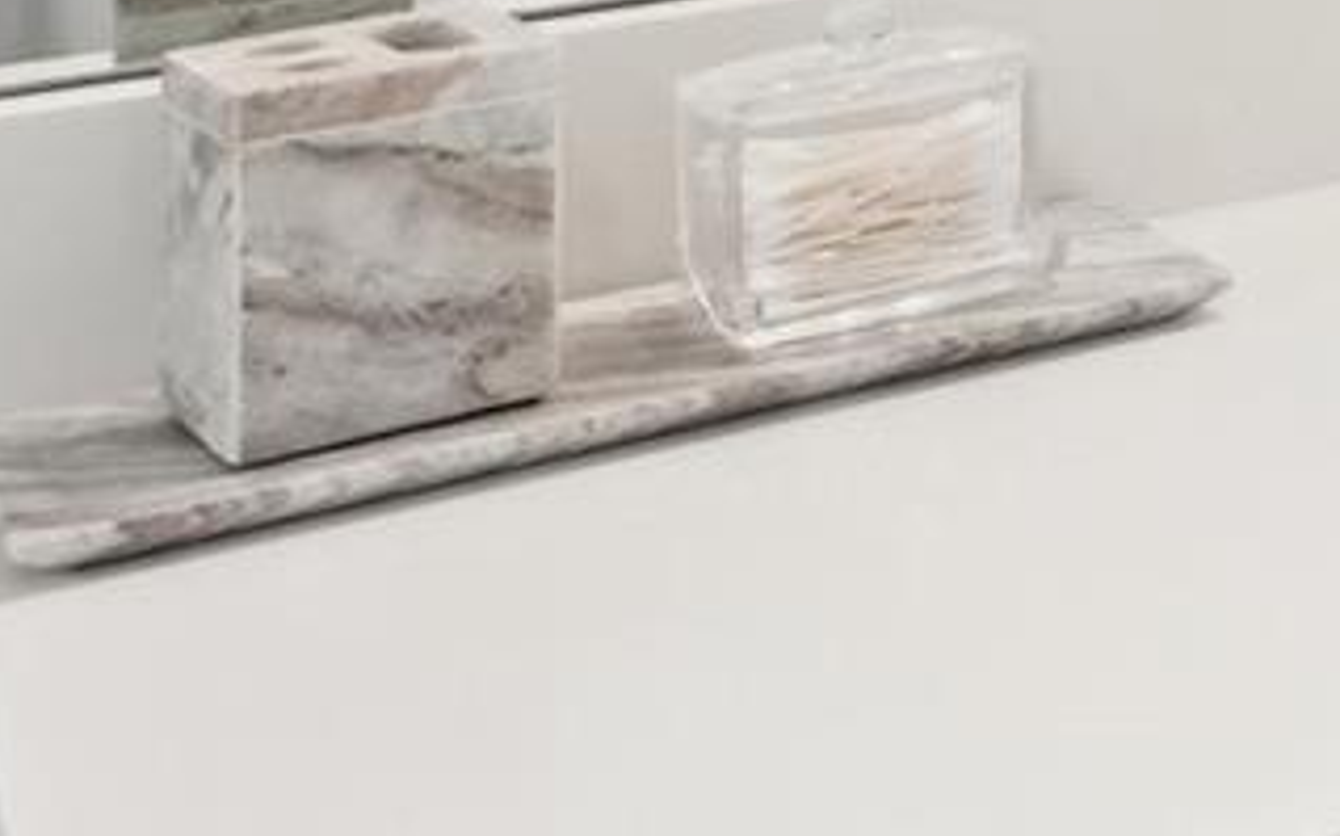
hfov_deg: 14.7
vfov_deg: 12.3
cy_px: -920
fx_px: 3358
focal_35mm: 92
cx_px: 3176
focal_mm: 18
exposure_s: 1/20
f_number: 8
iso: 280
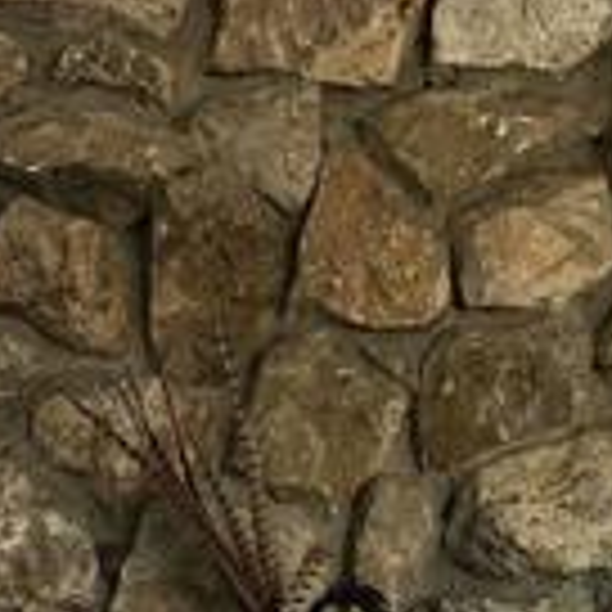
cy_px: 1053
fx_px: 2160
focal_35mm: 108
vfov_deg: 14.4
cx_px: 94
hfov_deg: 16.0
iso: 250
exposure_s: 1/60
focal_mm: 4.25
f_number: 1.8
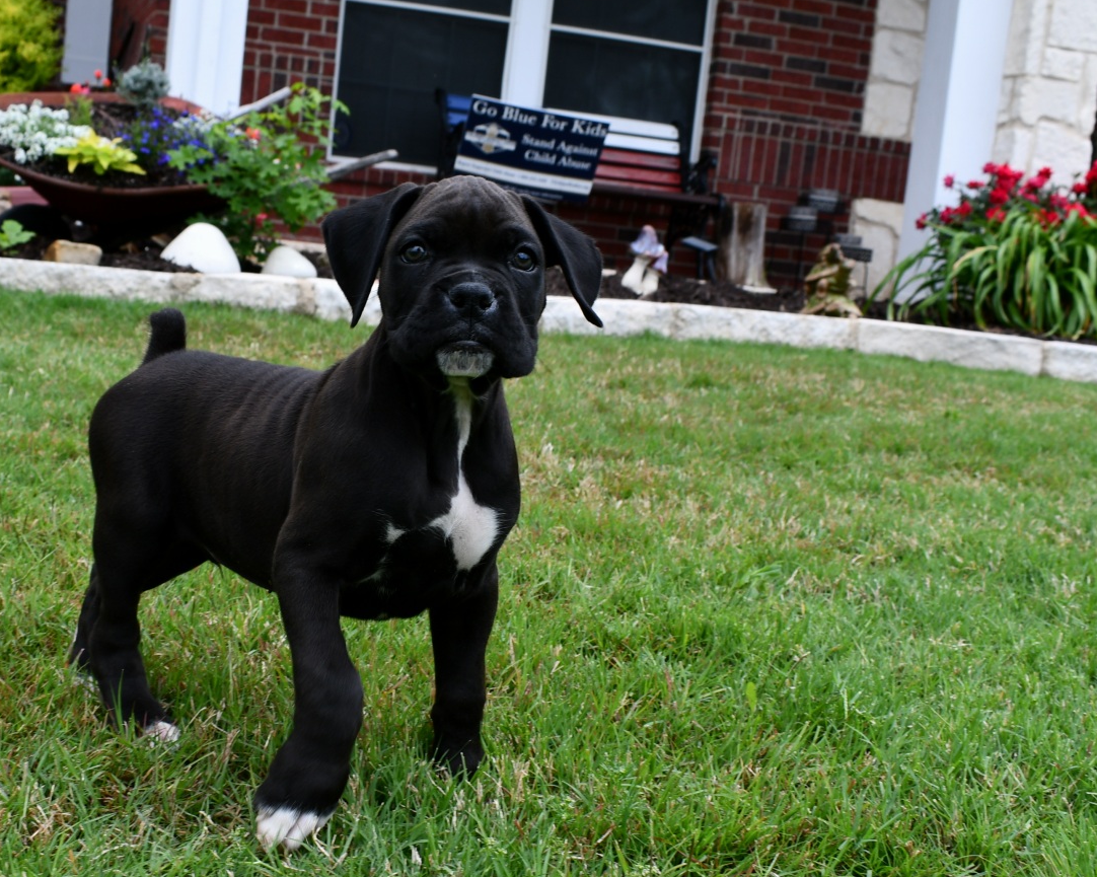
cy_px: 401
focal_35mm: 43
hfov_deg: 42.9
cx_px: 514
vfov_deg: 34.9
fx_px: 1396
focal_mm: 22
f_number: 8
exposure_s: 1/250
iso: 125
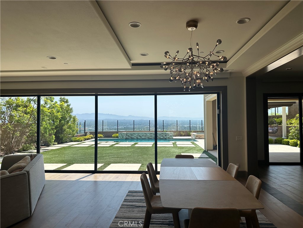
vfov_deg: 56.8
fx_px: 210
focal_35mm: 24
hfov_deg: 71.6
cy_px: 114
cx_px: 152
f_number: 1.78
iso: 80
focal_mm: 6.86
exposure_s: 1/2252
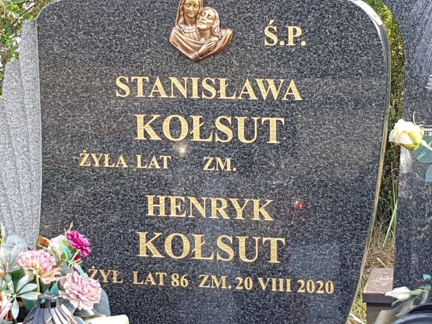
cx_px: 216
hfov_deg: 67.3
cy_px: 162
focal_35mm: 26
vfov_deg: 53.1
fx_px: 324
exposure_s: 1/180
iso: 40
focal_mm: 4.2
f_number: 1.7
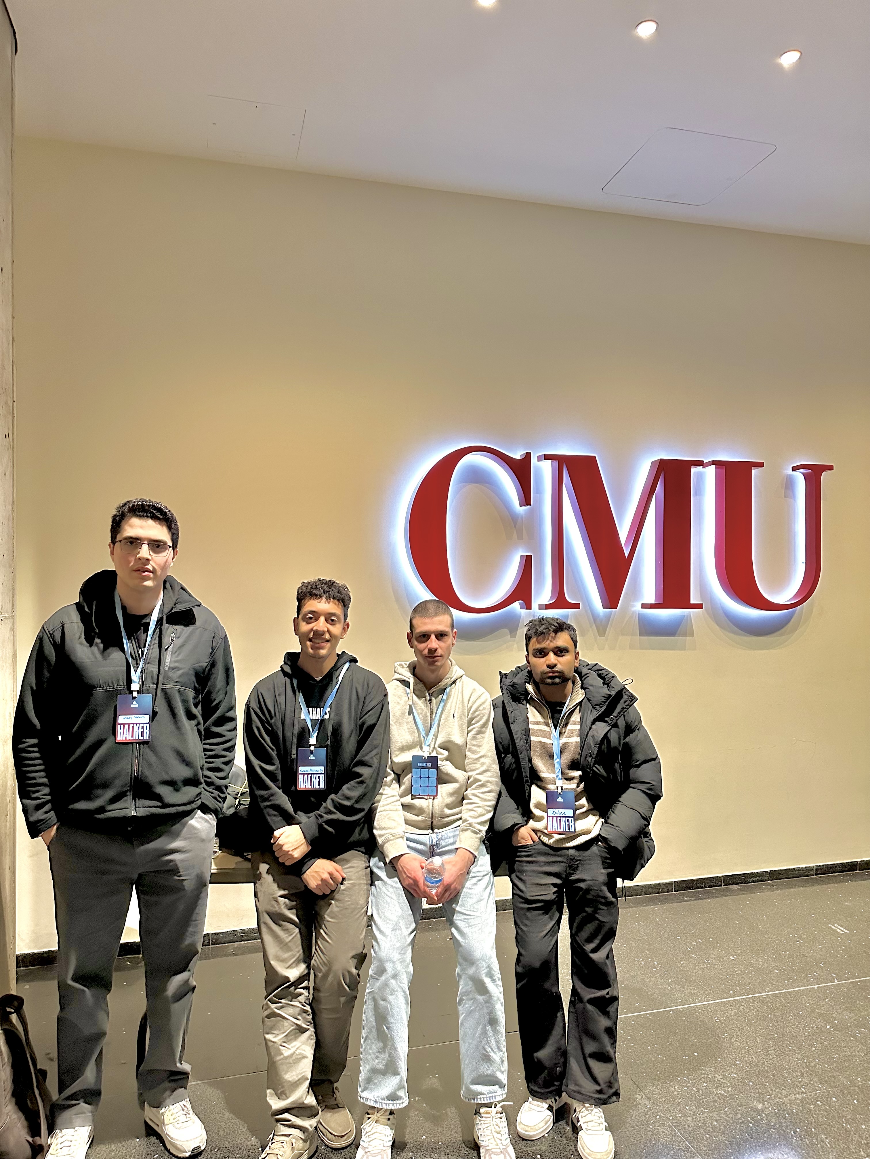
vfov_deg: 71.6
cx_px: 435
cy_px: 580
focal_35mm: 24
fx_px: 804
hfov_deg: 56.8
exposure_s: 1/60
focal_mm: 6.86
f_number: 1.78
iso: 500
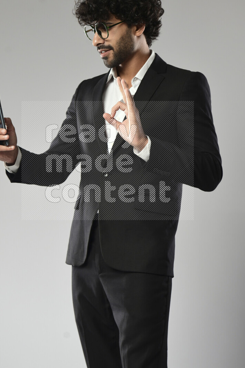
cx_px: 107
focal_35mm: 70
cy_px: 161
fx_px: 714
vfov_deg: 28.8
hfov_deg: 19.5
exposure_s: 1/125
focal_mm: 62
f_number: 5.6
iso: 400
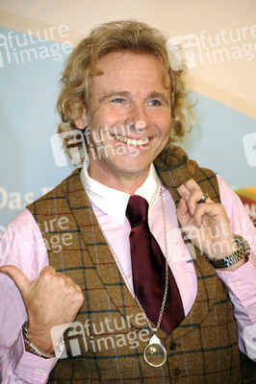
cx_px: 128
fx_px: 2671
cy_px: 192
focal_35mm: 250
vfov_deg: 8.2
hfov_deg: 5.5
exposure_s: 1/125
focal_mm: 250
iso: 500
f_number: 6.3
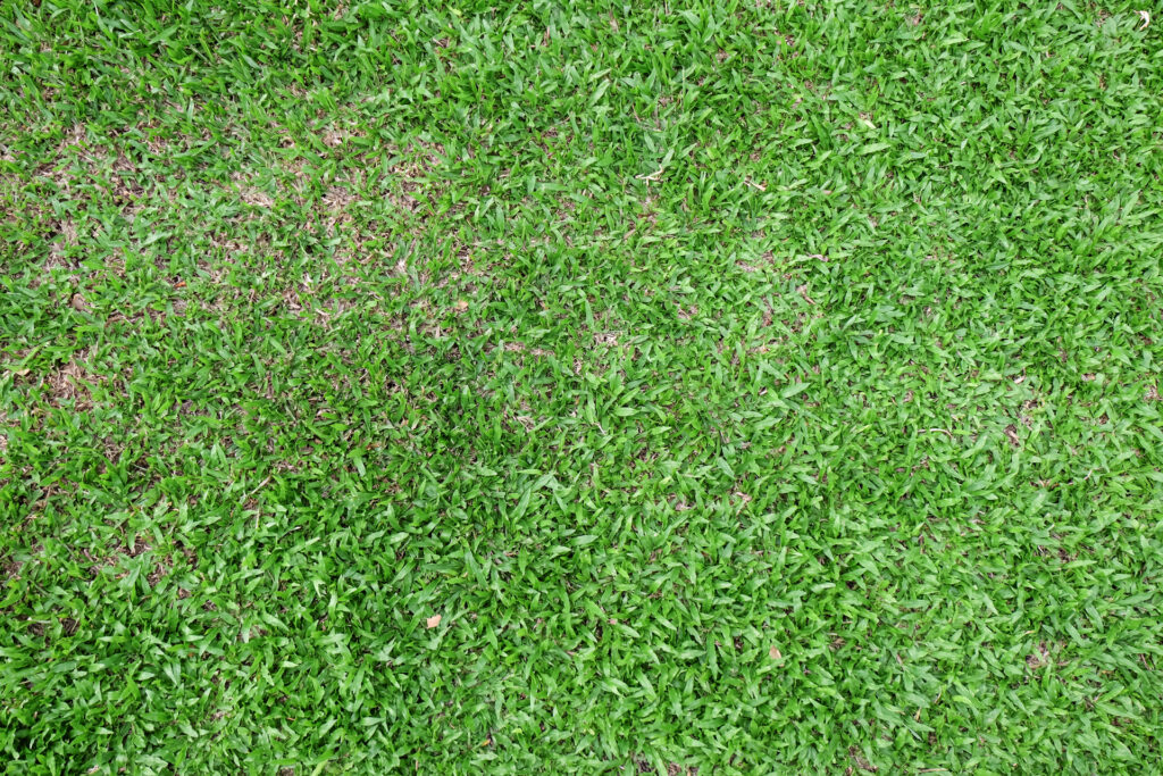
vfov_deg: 40.0
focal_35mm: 33
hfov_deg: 57.2
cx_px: 582
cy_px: 388
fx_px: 1066
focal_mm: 22.2
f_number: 5
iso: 200
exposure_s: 1/150
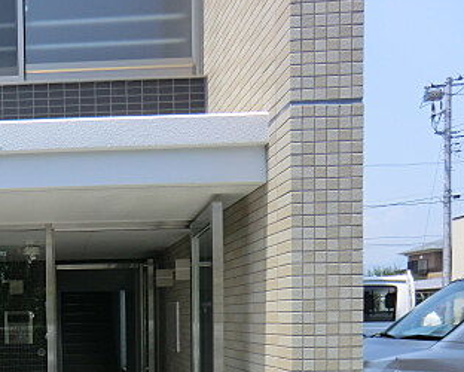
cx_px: -1
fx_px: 660
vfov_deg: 30.0
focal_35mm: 48
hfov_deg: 35.1
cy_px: 341
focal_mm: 4.3
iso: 80
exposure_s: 1/800
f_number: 3.2
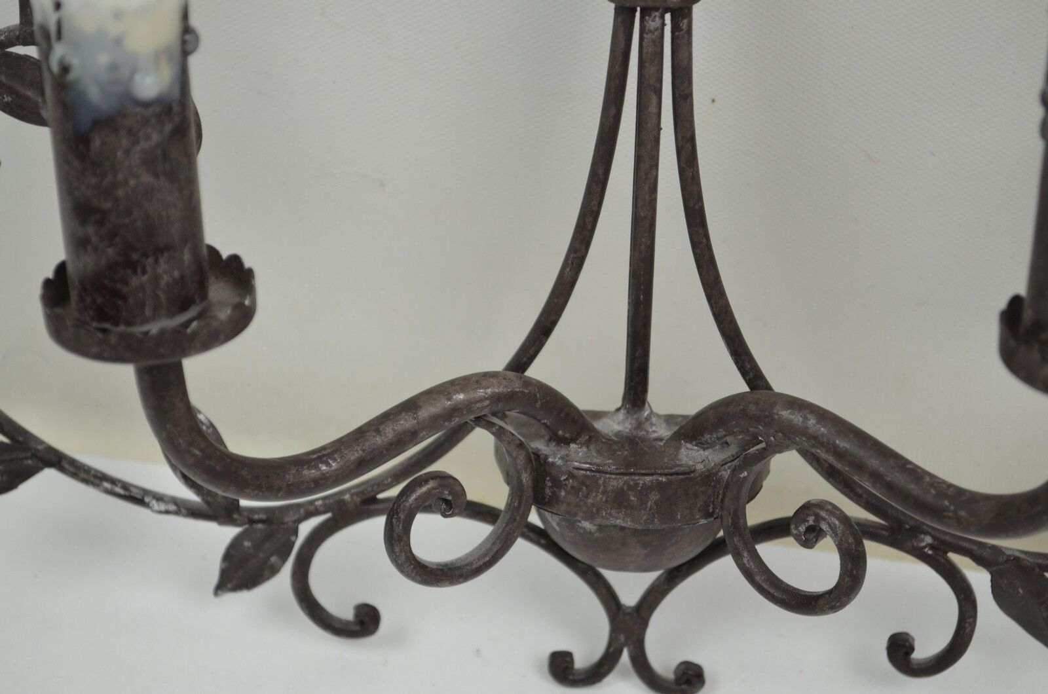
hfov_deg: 24.7
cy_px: 347
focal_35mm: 82
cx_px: 524
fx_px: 2397
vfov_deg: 16.5
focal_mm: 55
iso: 450
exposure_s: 1/60
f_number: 5.6
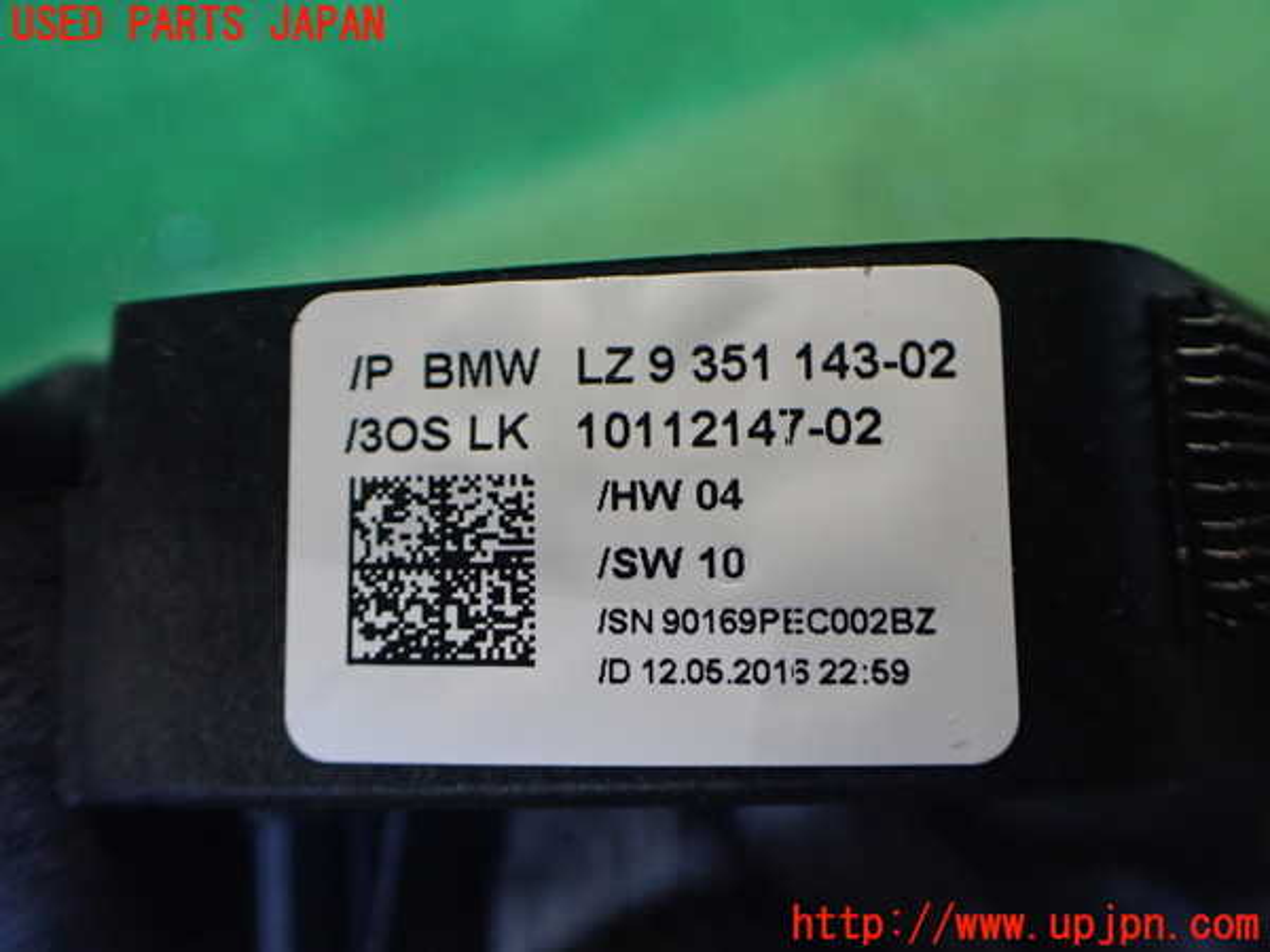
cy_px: 476
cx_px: 635
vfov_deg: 46.8
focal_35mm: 30
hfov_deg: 60.0
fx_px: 1101
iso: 500
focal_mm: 5.4
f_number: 2.3
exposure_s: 1/125
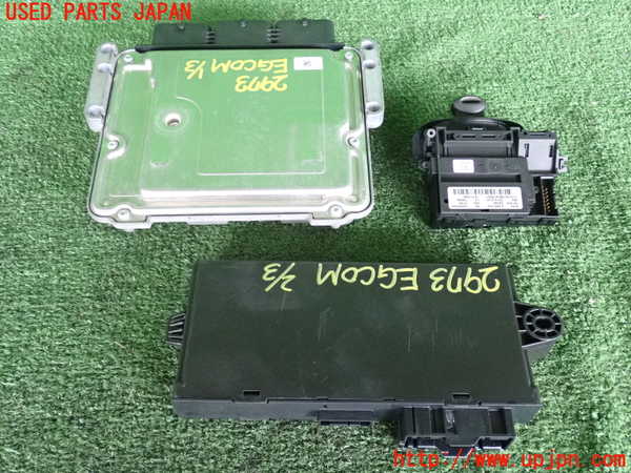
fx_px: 656
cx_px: 316
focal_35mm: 36
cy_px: 236
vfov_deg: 39.7
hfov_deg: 51.4
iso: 1600
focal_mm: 6.37
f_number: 2.5
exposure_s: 1/125
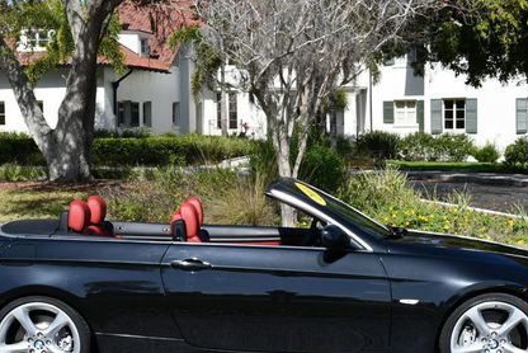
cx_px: 251
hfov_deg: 25.3
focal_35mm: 80
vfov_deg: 17.1
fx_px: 1174
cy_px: 202
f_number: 8
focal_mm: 26
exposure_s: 1/250
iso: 100
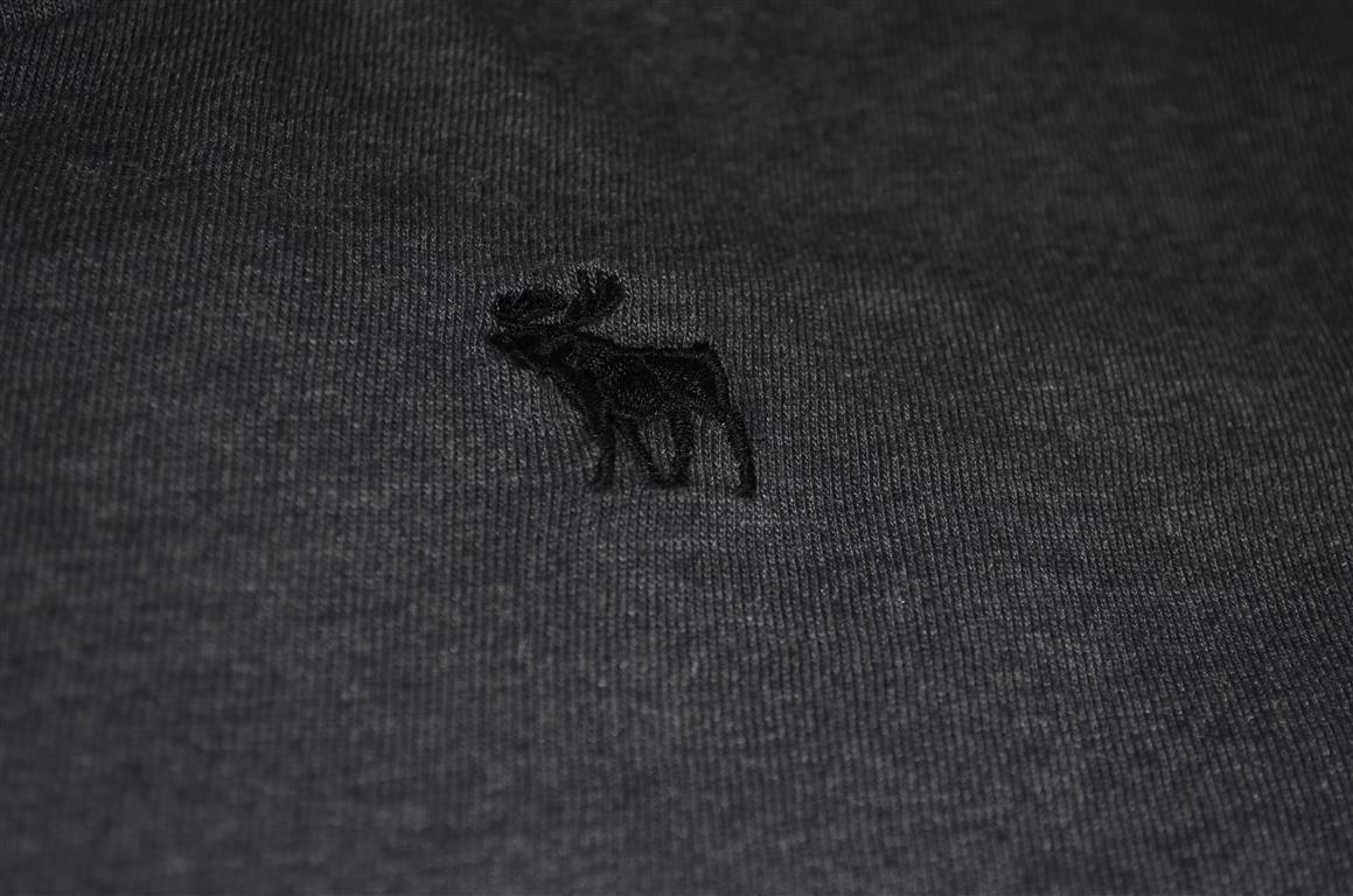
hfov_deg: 28.1
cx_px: 676
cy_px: 448
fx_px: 2701
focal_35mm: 72
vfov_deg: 18.8
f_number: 5.3
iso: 100
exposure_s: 1/60
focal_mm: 48
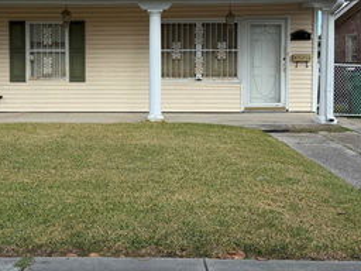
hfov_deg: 39.3
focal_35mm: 48
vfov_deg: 29.9
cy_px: 79
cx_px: 127
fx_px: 501
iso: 100
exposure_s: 1/5319
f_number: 1.78
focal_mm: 6.76
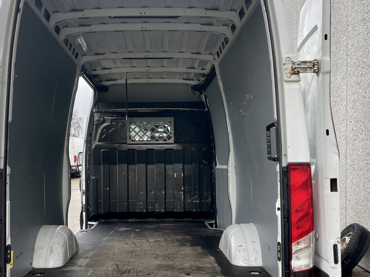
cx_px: 146
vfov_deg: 35.0
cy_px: 167
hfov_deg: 45.5
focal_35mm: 41
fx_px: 438
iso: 50
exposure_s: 1/121
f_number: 1.6
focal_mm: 4.2
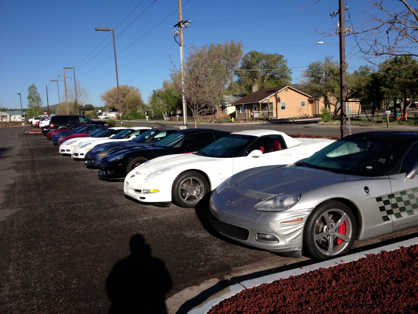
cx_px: 209
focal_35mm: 35
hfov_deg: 52.6
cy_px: 157
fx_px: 423
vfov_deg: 40.7
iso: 50
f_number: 2.4
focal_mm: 4.28
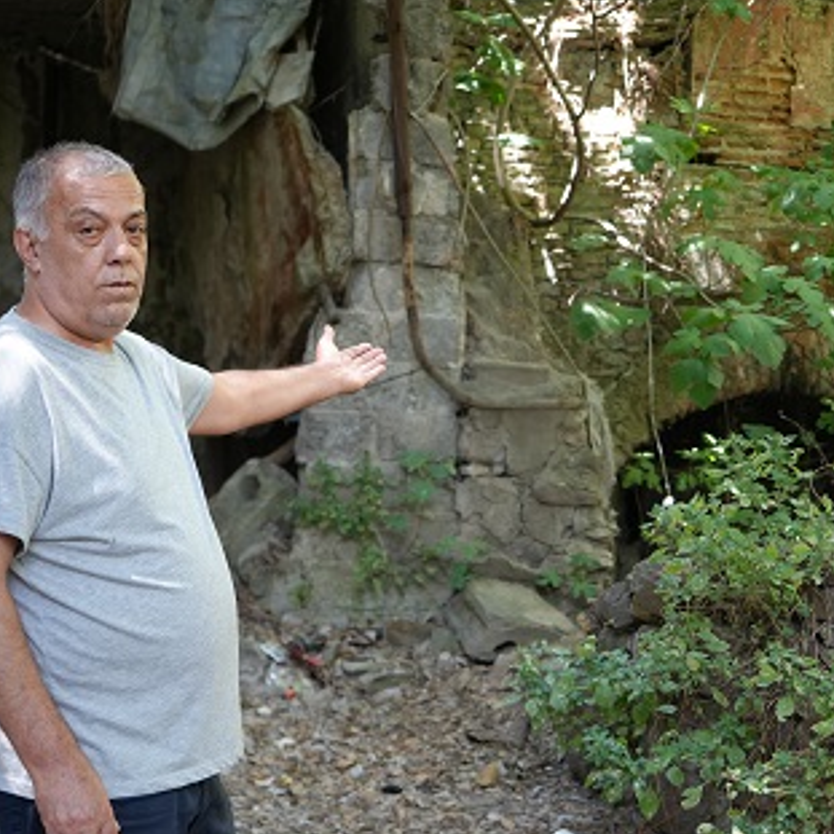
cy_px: 429
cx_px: 590
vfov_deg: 26.9
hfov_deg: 26.6
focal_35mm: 64
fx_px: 1745
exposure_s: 1/160
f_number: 4
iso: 1000
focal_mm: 39
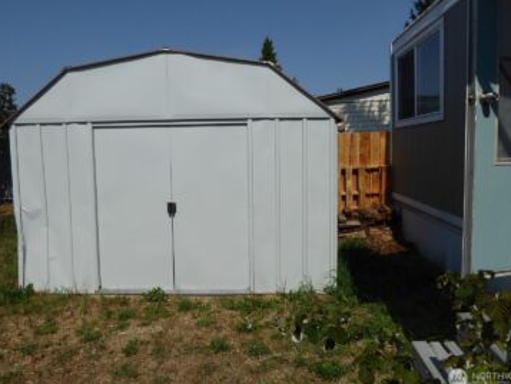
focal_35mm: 28
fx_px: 413
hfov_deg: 63.4
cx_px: 255
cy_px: 178
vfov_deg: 49.7
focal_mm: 4.3
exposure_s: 1/1600
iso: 100
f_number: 4
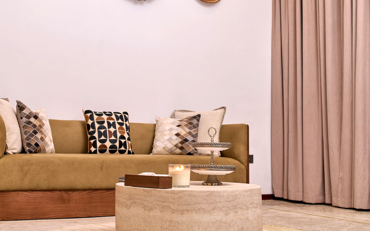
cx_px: 157
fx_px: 504
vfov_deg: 25.8
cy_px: 93
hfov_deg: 40.2
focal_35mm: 50
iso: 800
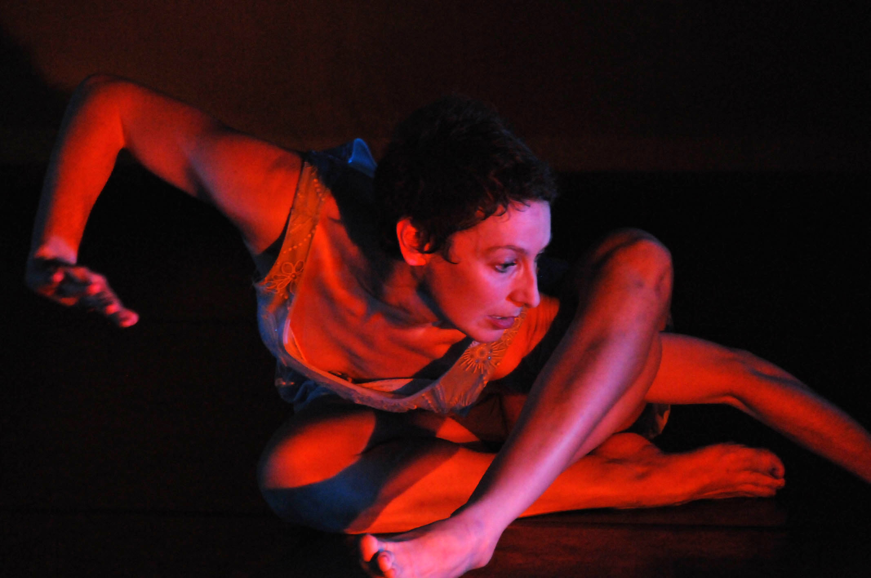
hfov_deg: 9.2
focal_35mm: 225
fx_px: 5437
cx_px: 436
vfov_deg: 6.1
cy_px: 289
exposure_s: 1/200
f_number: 5.6
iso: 3200
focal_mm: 150
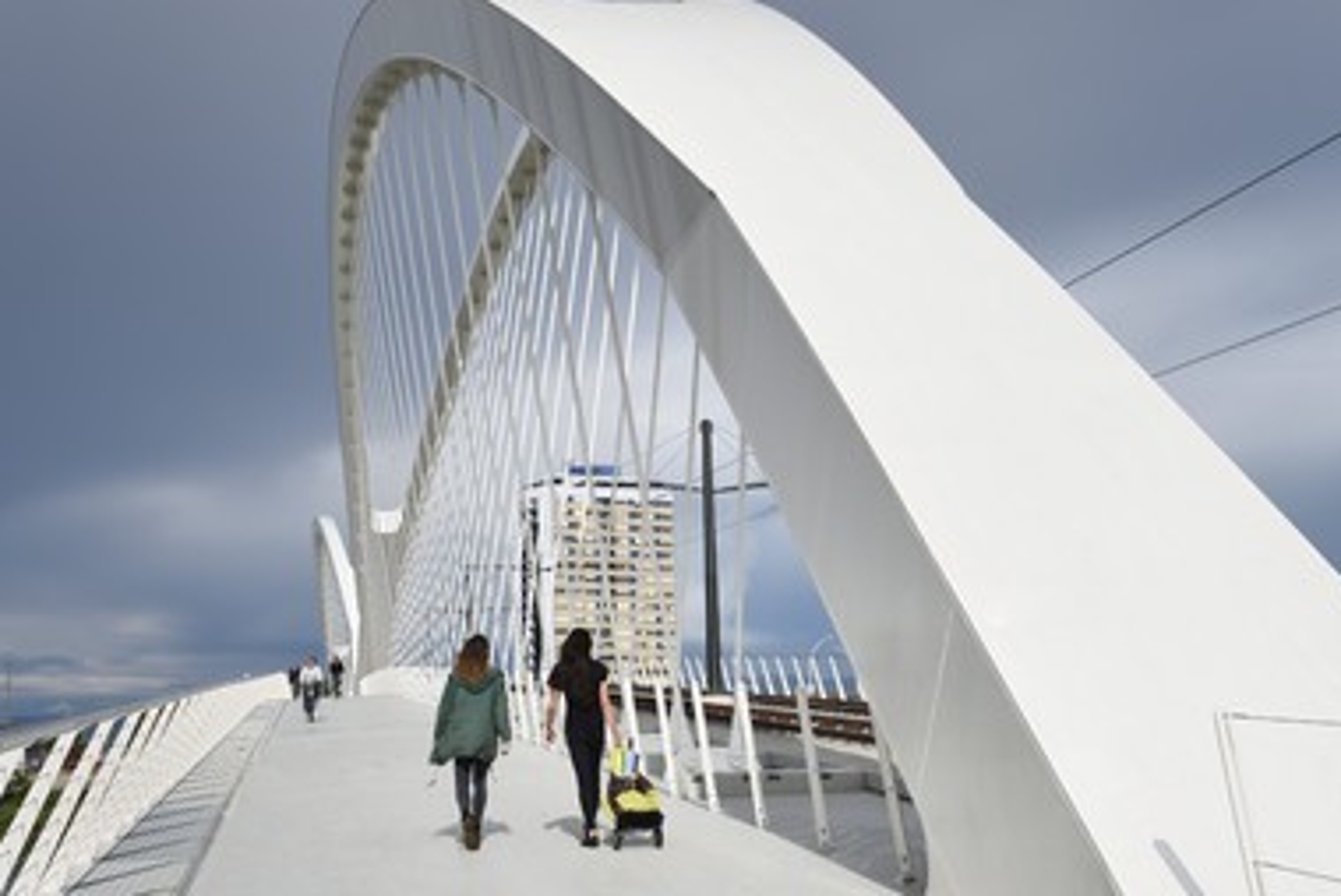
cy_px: 430
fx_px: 1976
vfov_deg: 25.6
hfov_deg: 37.5
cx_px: 628
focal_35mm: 53
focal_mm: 48
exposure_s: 1/400
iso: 200
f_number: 14
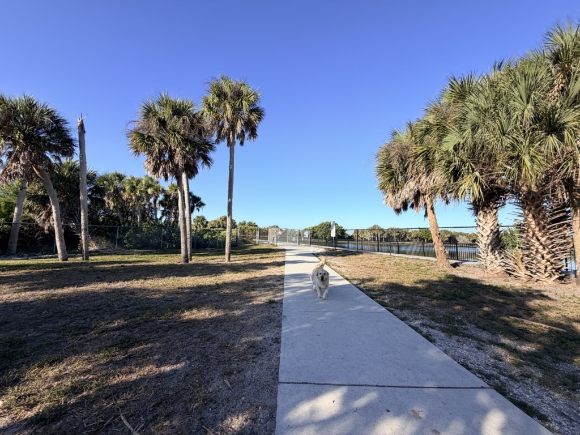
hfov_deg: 102.1
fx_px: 235
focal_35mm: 14
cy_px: 218
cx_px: 290
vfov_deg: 85.7
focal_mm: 2.22
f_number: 2.2
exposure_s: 1/770
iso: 32
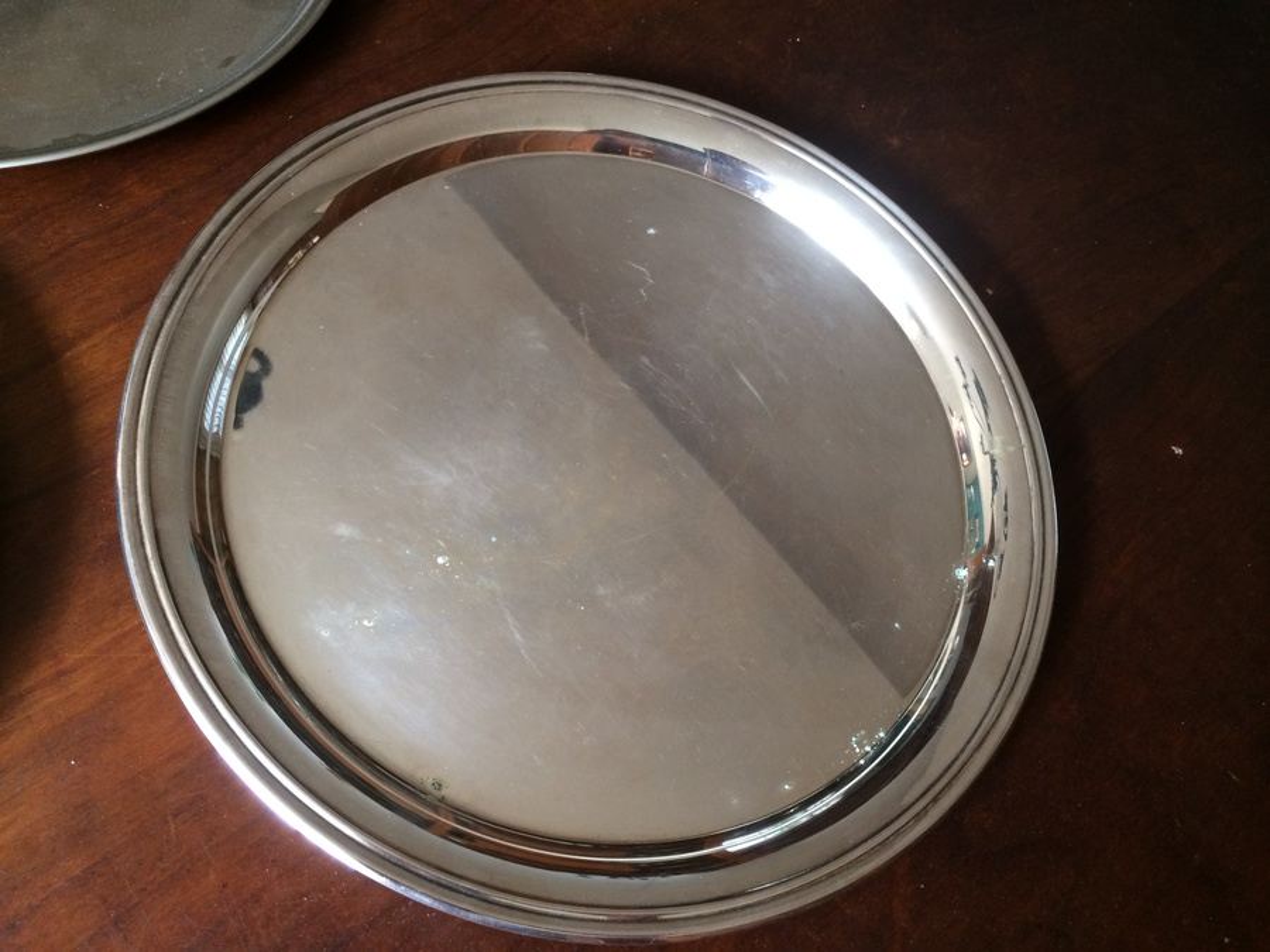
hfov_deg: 60.0
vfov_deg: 46.8
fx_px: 1101
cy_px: 476
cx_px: 635
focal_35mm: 30
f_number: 2.2
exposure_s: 1/30
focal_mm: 4.12
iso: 125
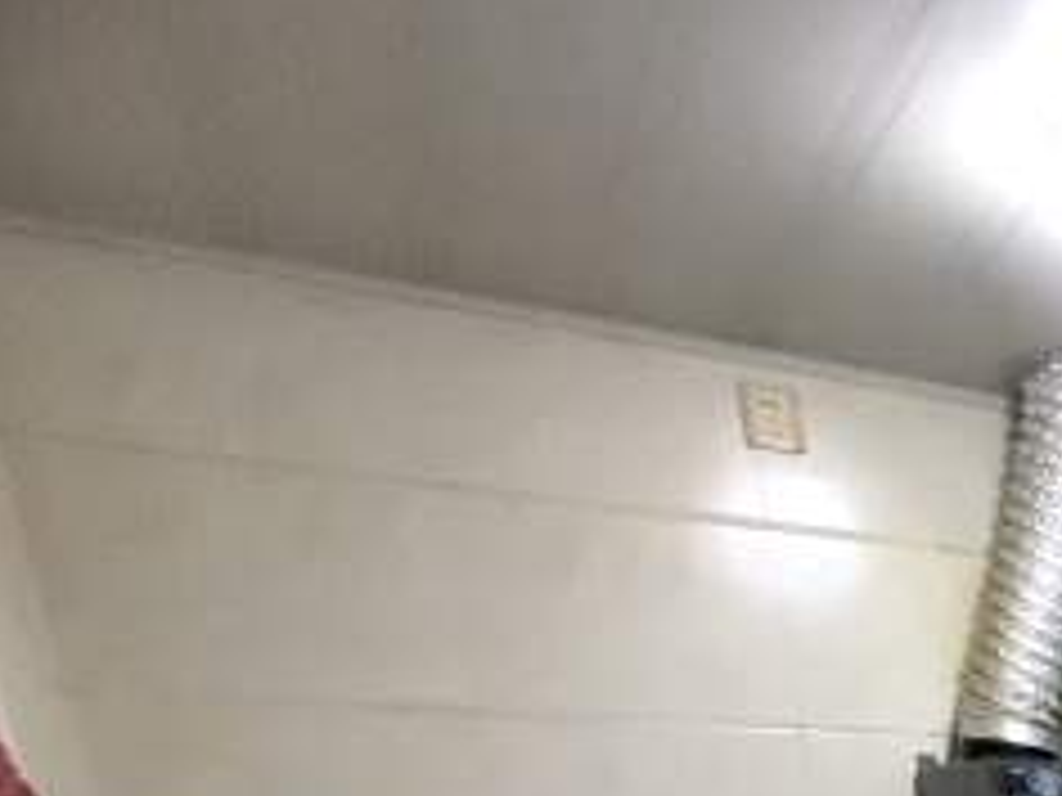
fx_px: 1350
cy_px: 1336
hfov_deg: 31.4
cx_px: 1431
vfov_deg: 22.9
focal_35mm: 44
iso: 800
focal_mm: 1.95
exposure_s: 1/25
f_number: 2.2
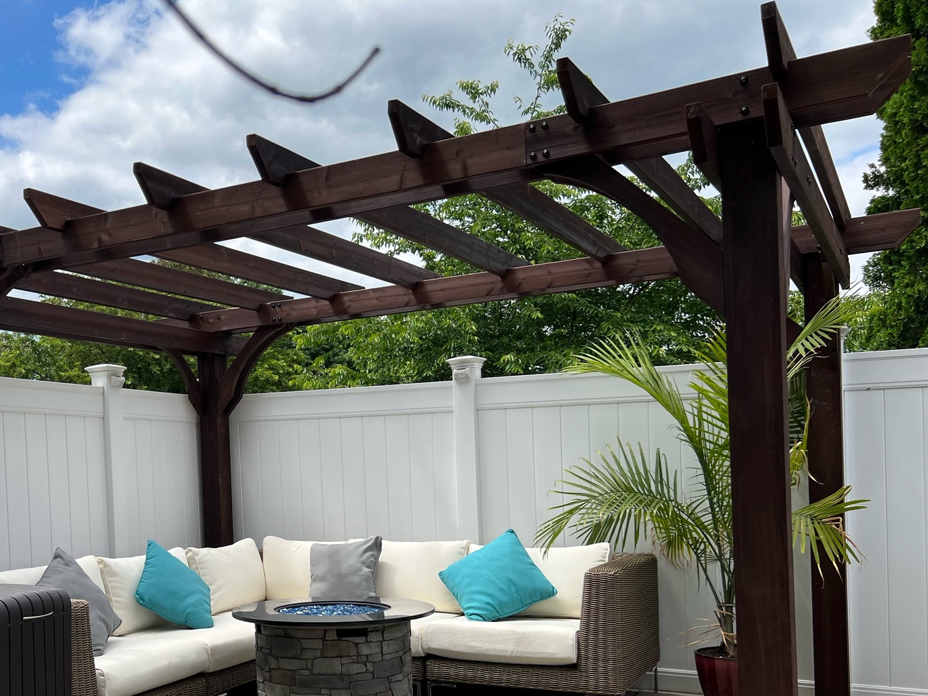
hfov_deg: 47.6
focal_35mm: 38
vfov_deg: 37.0
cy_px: 506
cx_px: 261
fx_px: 1019
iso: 50
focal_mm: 5.7
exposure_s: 1/3571
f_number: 1.5
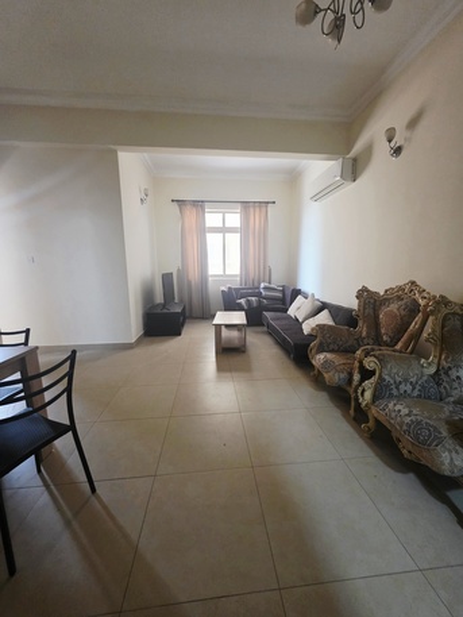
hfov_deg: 89.9
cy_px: 308
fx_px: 232
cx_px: 232
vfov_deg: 106.2
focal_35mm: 13
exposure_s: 1/50.3
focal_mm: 2.2
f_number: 1.9
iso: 640
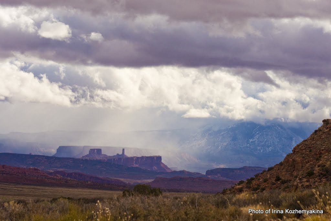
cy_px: 110
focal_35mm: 150
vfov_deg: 9.1
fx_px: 1379
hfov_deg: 13.7
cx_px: 166
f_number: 8
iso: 200
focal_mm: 100
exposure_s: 1/1000
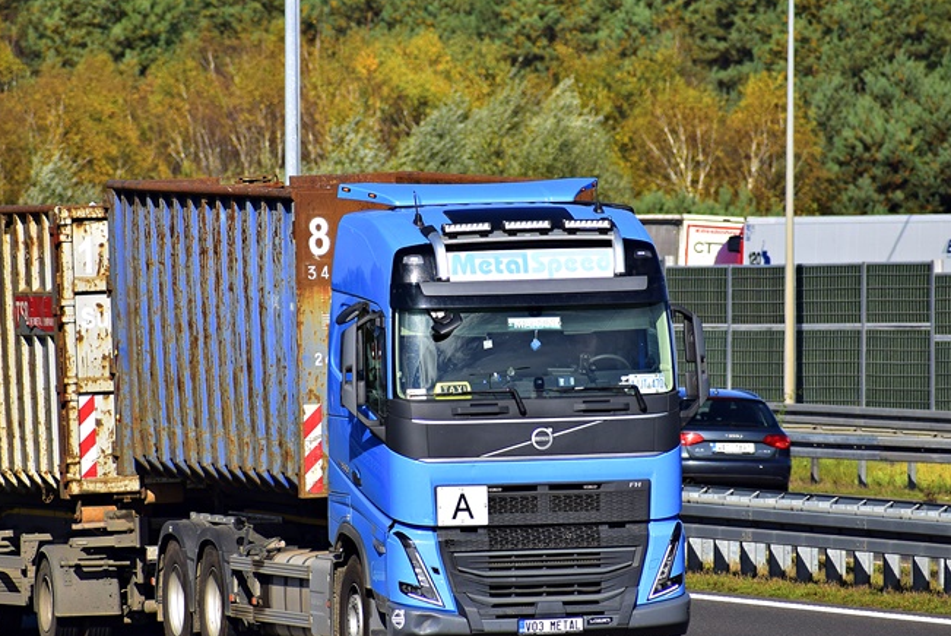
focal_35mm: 553
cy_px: 345
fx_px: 14618
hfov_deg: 3.7
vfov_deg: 2.5
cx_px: 402
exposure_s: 1/1000
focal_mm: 300
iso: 400
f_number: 8
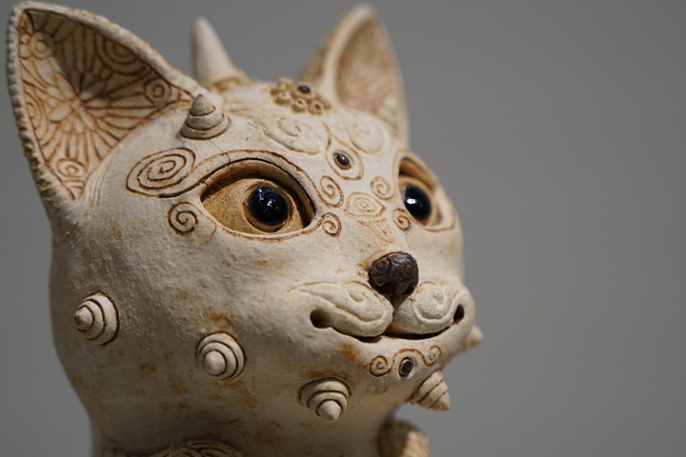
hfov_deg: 18.2
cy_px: 228
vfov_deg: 12.2
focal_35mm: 112
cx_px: 343
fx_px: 2144
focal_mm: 75
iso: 500
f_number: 2.8
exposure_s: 1/125
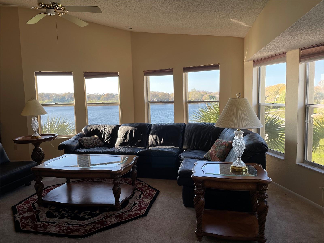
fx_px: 243
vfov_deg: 53.1
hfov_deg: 67.3
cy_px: 122
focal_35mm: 26
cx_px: 162
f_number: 1.6
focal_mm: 4.2
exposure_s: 1/456
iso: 32
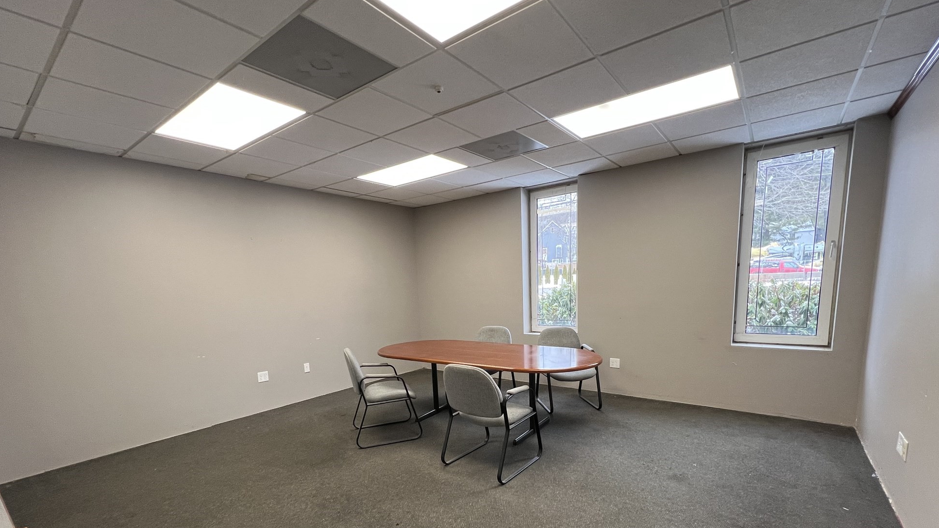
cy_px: 342
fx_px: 373
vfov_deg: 69.0
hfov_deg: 103.0
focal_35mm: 15
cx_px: 480
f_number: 1.8
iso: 160
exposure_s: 1/60
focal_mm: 1.57
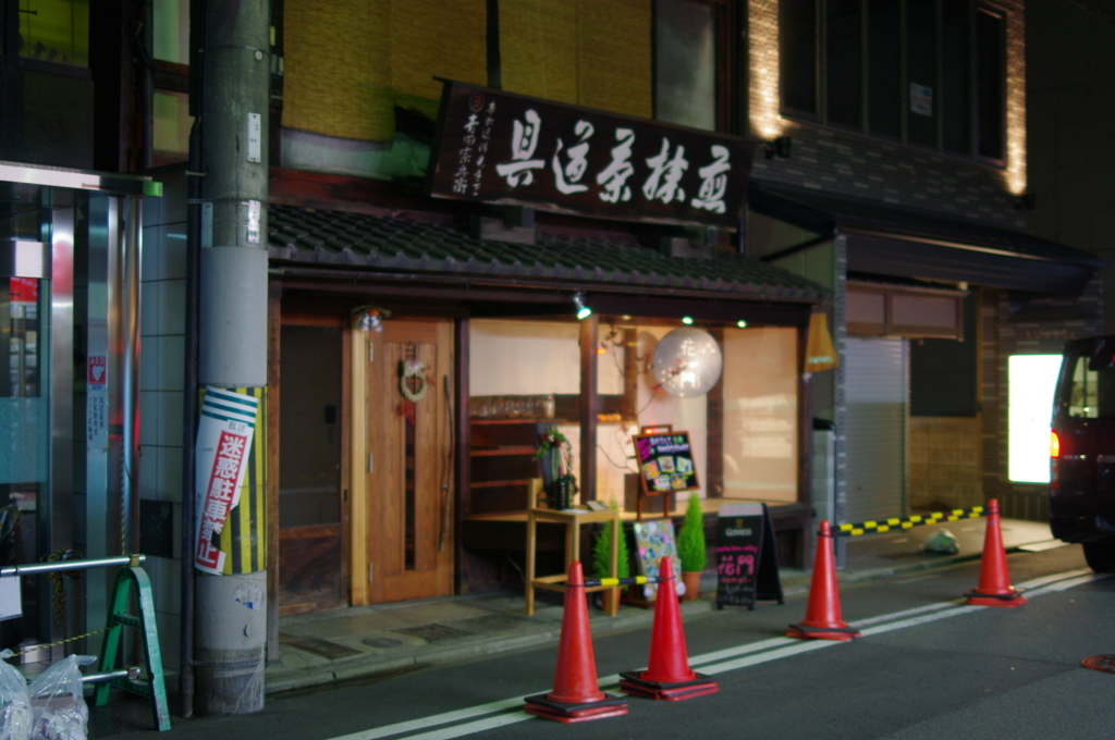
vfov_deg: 29.2
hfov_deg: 42.8
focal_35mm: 46
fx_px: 1423
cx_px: 558
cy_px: 370
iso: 400
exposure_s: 1/60
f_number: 2
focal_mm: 31
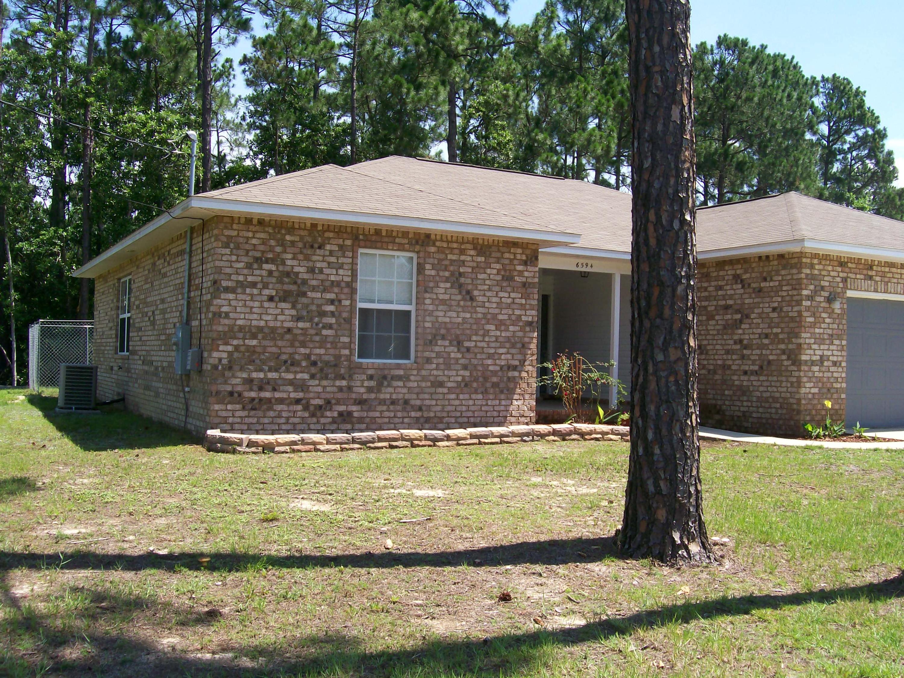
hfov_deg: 51.4
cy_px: 339
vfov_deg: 39.7
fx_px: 940
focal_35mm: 36
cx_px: 452
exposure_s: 1/294
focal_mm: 6
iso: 80
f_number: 4.8
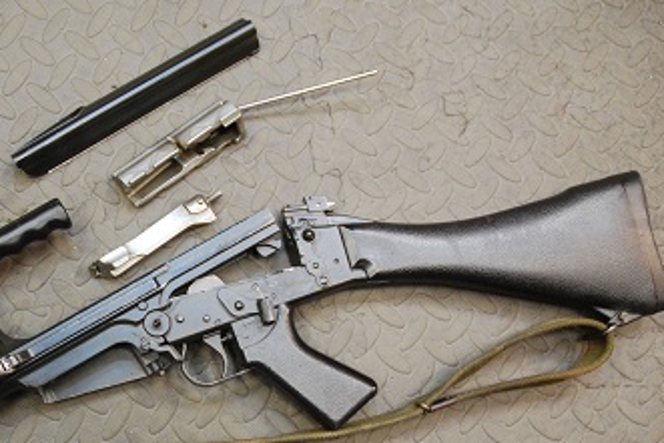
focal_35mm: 49
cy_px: 356
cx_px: 130
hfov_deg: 38.8
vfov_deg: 27.0
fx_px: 904
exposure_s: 1/30
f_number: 3.5
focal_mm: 18
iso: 1000
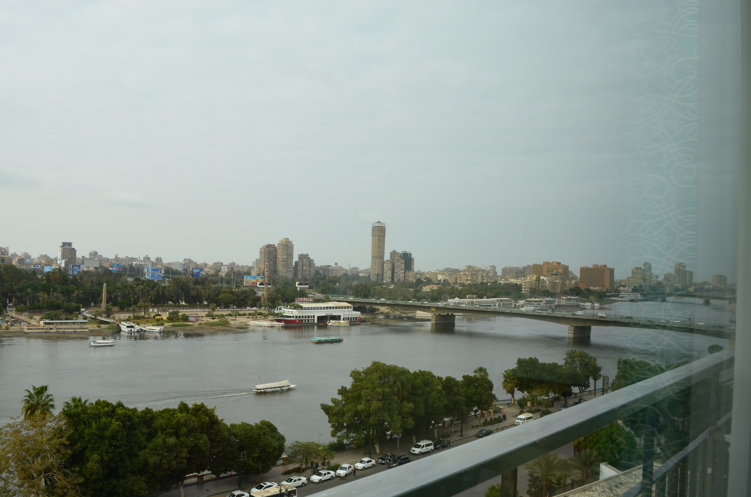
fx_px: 625
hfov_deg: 61.9
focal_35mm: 30
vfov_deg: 43.4
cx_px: 342
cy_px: 267
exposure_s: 1/125
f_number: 11
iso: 160
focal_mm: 18
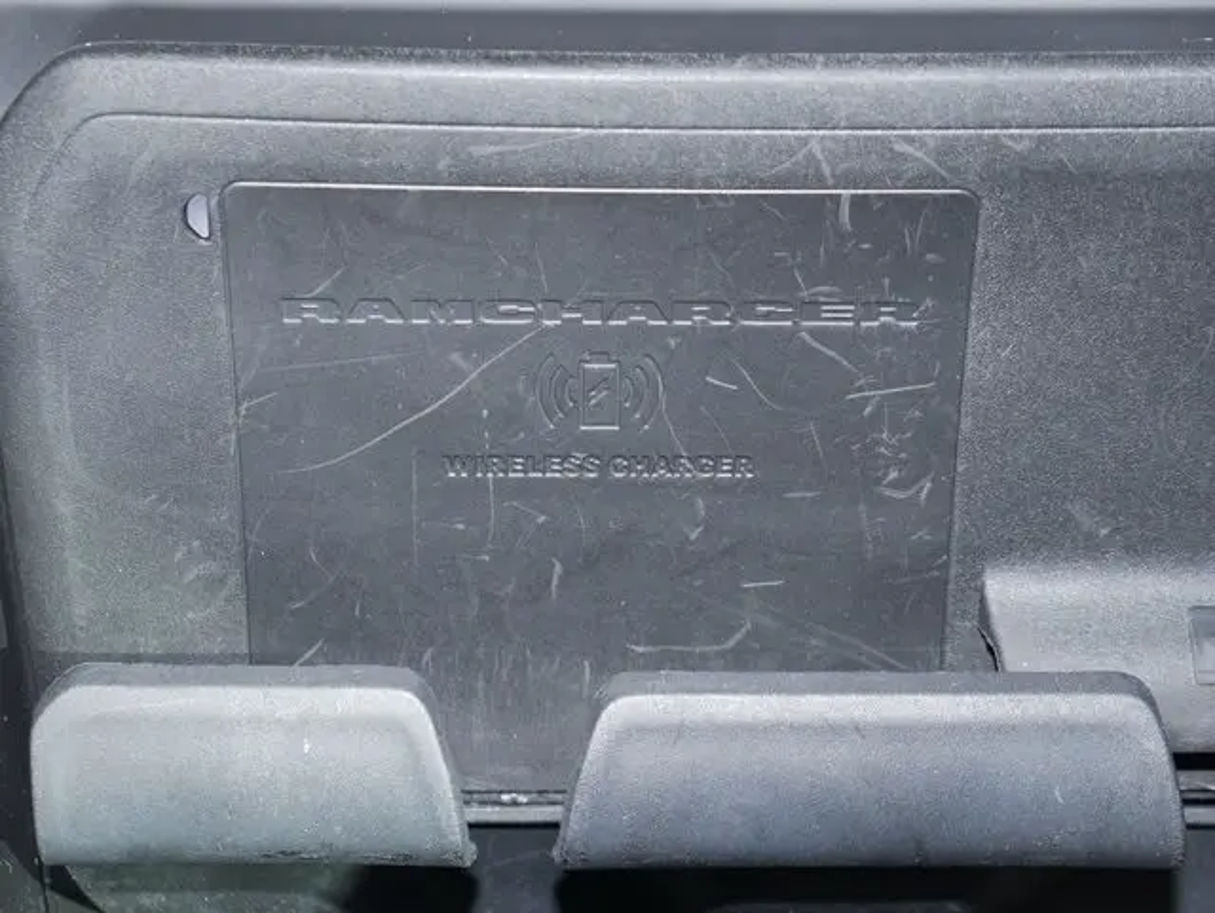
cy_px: 456
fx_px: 2318
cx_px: 608
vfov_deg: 22.3
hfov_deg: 29.4
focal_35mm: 66
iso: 250
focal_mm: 33
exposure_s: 1/60
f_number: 5.4
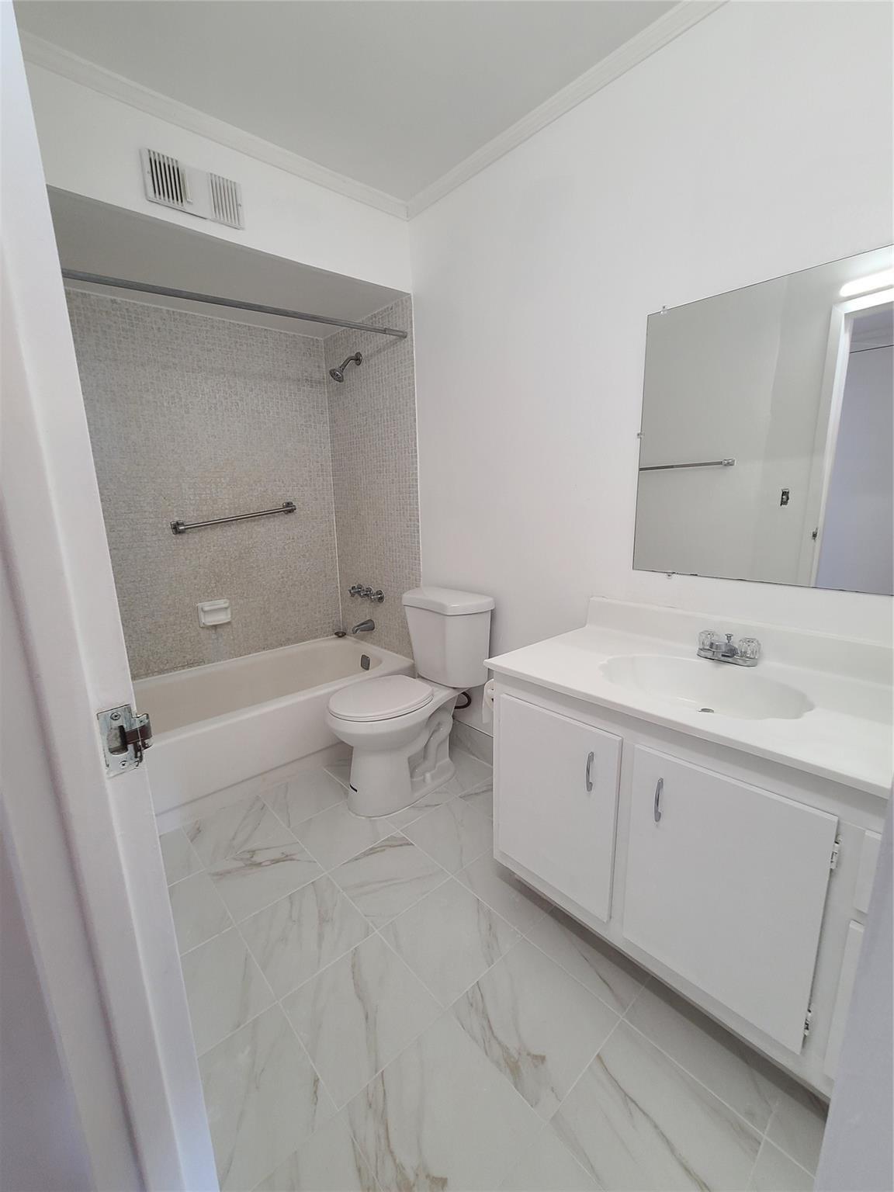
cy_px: 596
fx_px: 448
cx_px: 447
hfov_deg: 89.9
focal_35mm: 13
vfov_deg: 106.2
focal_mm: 2.2
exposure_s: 1/60
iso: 160
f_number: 2.2
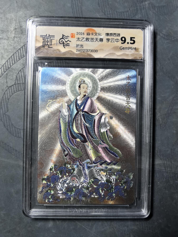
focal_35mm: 27
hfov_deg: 51.4
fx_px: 185
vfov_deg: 65.3
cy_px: 118
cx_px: 89
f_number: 2
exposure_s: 1/50
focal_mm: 6.35
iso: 250
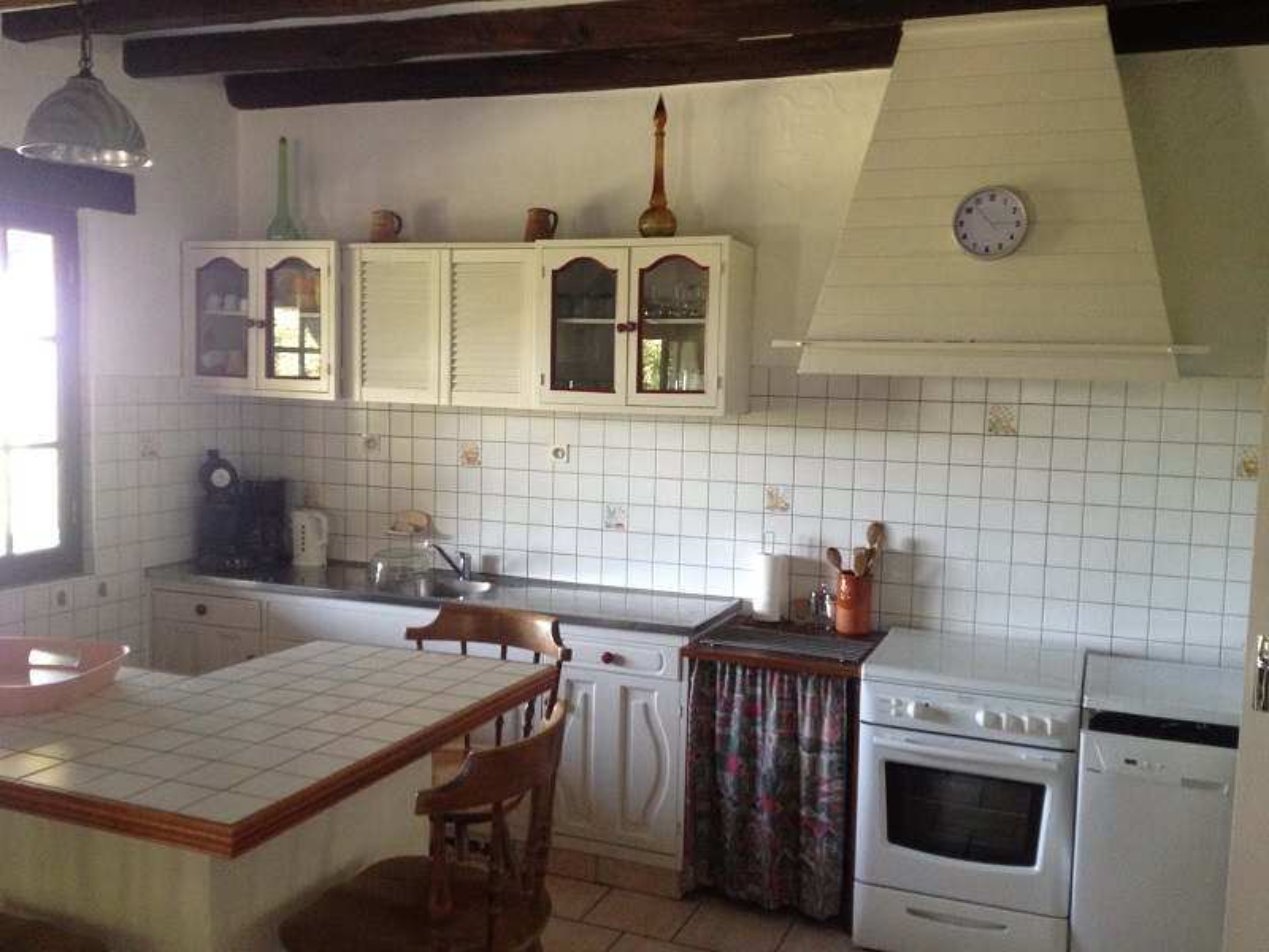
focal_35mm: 35
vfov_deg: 40.7
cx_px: 634
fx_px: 1283
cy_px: 476
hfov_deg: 52.6
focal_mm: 4.28
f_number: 2.4
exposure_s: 1/20
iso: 200
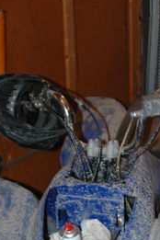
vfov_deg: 19.4
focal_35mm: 103
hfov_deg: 13.3
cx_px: 111
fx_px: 687
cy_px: 230
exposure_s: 1/60
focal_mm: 28
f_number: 3.5
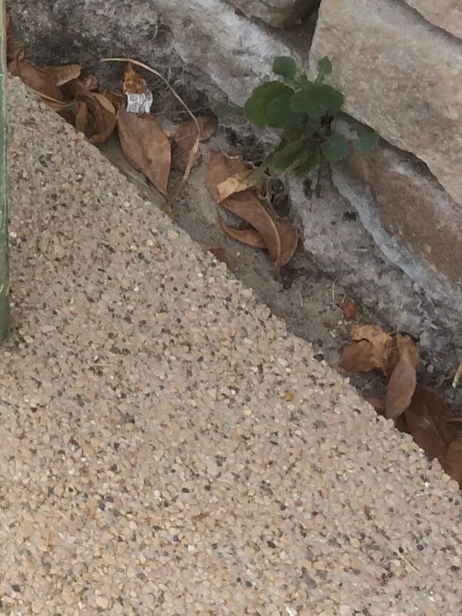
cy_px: 153
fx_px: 1940
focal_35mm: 109
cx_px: -334
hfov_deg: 12.5
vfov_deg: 17.9
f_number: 2.2
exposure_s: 1/873
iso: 32
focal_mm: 4.15
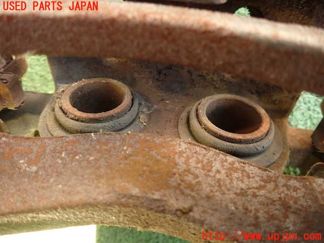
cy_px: 122
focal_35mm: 25
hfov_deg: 69.4
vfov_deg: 54.9
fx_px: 234
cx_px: 162
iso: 200
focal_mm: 4.5
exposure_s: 1/40
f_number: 2
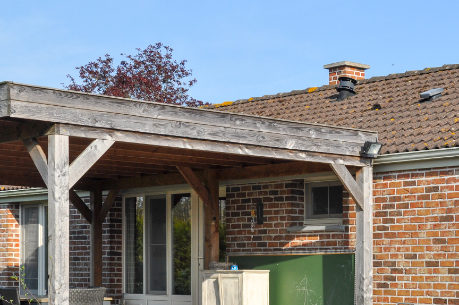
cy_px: 208
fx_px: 1223
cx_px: 340
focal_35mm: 96
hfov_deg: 21.1
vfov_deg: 14.2
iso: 200
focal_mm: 34
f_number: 9
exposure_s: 1/320
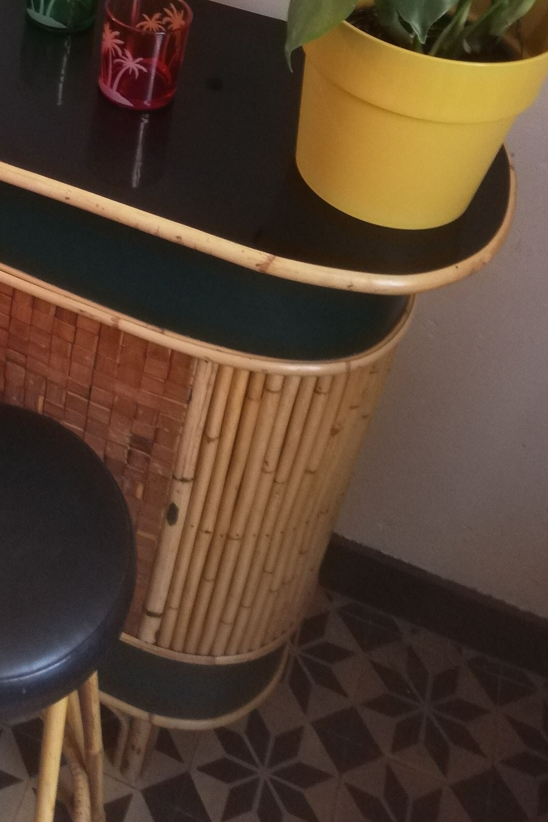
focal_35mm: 52
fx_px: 1187
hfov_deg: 24.7
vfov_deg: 35.3
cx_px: -14
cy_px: 40
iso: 800
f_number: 2.2
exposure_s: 1/16.7
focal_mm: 3.81
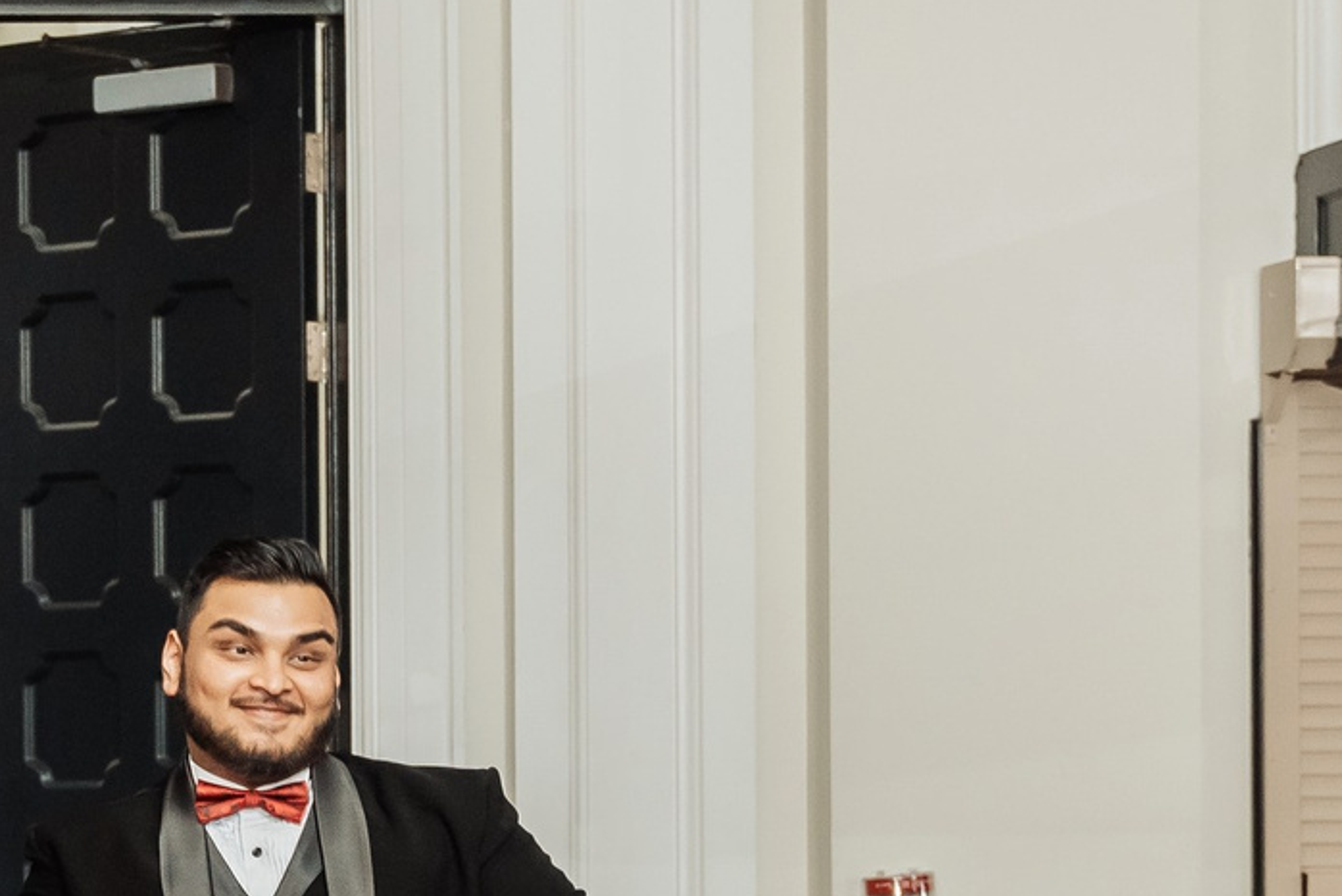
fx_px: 5018
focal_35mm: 135
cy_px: 847
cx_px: -162
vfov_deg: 10.1
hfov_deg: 14.8
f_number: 3.5
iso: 1600
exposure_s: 1/250
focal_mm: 36.7
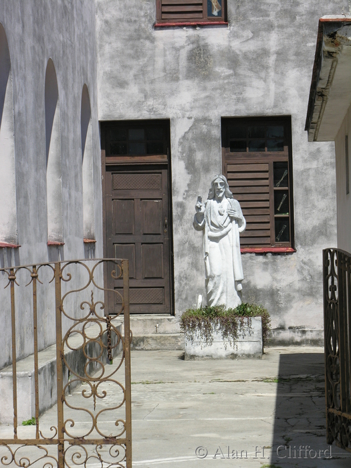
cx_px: 176
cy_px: 234
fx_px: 1717
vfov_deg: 15.5
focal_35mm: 127
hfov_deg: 11.7
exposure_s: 1/197
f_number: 7.6
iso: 50
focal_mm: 32.4
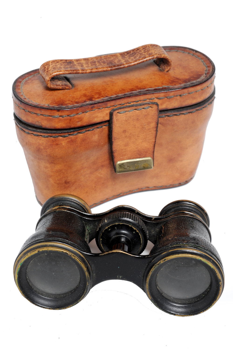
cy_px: 175
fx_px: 583
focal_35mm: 60
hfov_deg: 22.6
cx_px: 116
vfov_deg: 33.4
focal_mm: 60
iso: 400
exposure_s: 1/160
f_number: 20
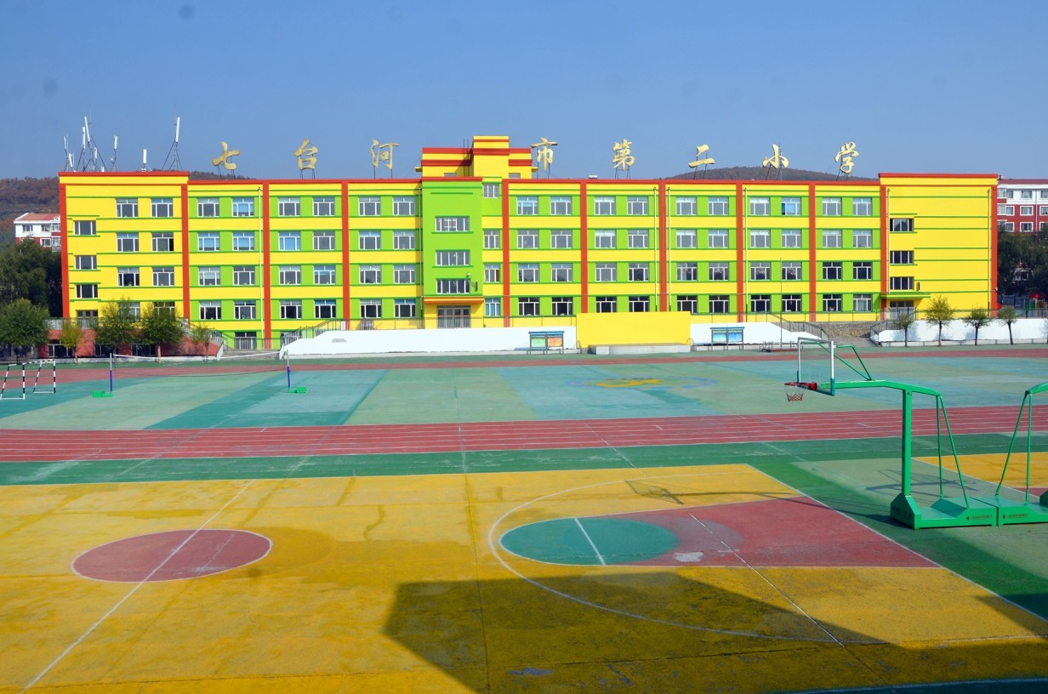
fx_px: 915
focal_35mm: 32
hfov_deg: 59.6
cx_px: 524
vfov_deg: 41.5
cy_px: 347
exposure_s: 1/320
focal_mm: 21
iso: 100
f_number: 9
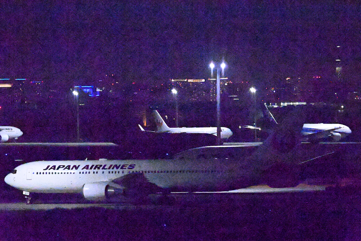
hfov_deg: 6.9
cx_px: 180
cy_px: 120
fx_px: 3008
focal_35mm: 300
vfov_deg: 4.6
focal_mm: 300
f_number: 4
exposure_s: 1/8000
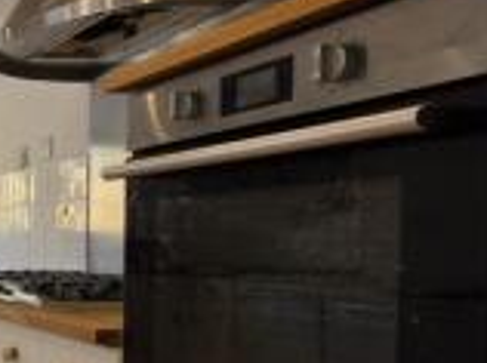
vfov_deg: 29.6
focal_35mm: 48
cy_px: 281
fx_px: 674
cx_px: -285
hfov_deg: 25.9
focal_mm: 2.2
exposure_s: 1/100
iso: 32
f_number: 1.9
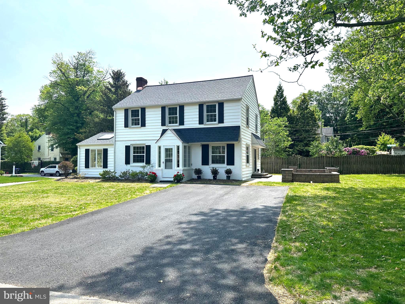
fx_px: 281
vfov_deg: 56.8
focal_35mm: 24
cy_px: 152
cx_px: 202
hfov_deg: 71.6
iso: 80
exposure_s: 1/4184
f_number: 1.78
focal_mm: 6.86
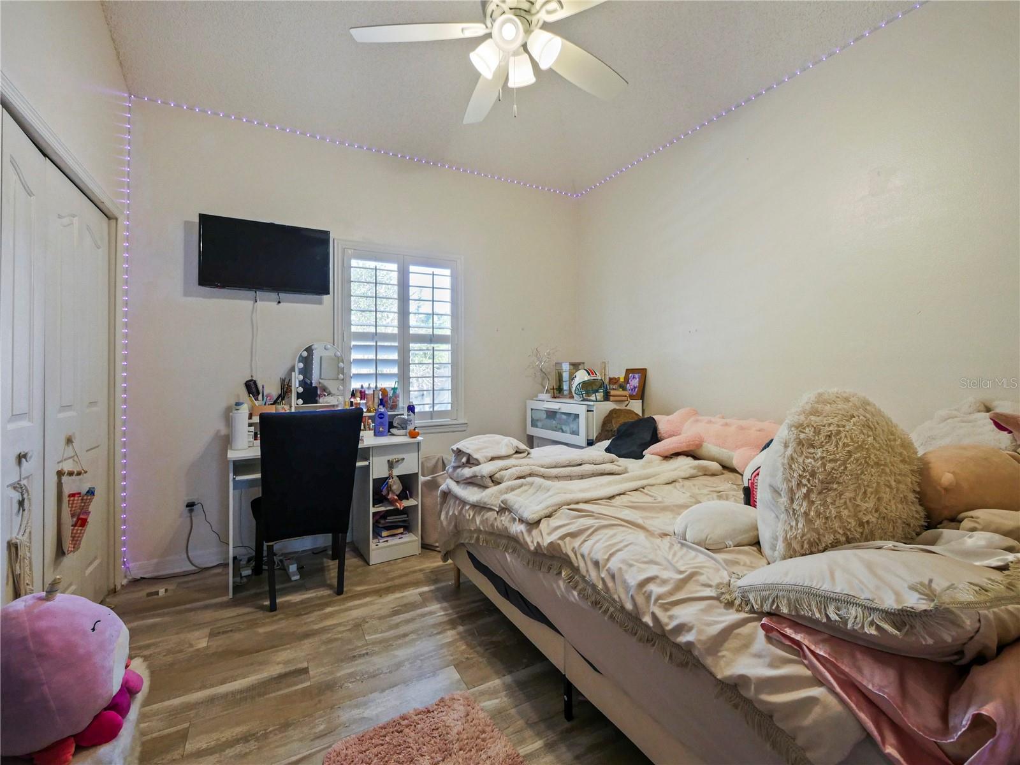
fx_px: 413
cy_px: 382
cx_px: 510
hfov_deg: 102.1
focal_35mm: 14
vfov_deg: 85.7
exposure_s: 1/60
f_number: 4
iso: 1000
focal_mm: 7
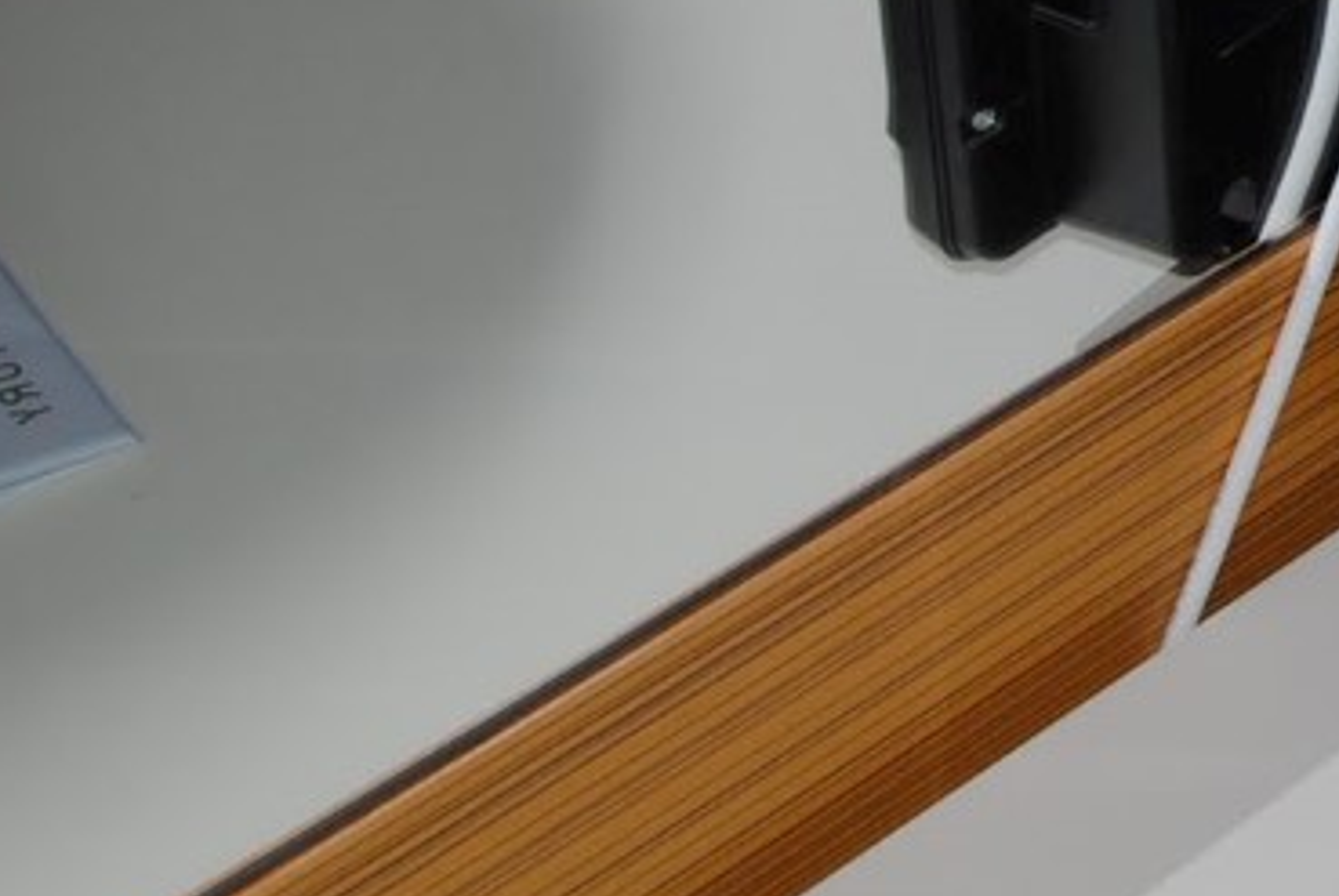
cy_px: -283
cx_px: 1921
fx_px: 4171
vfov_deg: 11.9
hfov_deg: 16.8
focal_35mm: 112
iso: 200
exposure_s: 1/60
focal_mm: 24
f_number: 4.5
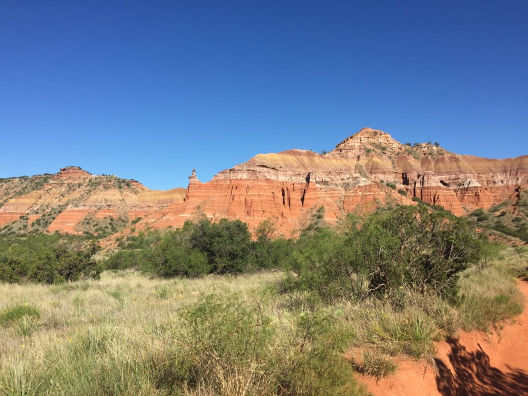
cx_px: 264
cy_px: 198
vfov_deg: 48.2
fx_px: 442
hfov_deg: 61.7
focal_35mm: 29
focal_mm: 4.15
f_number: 2.2
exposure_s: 1/2326
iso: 32
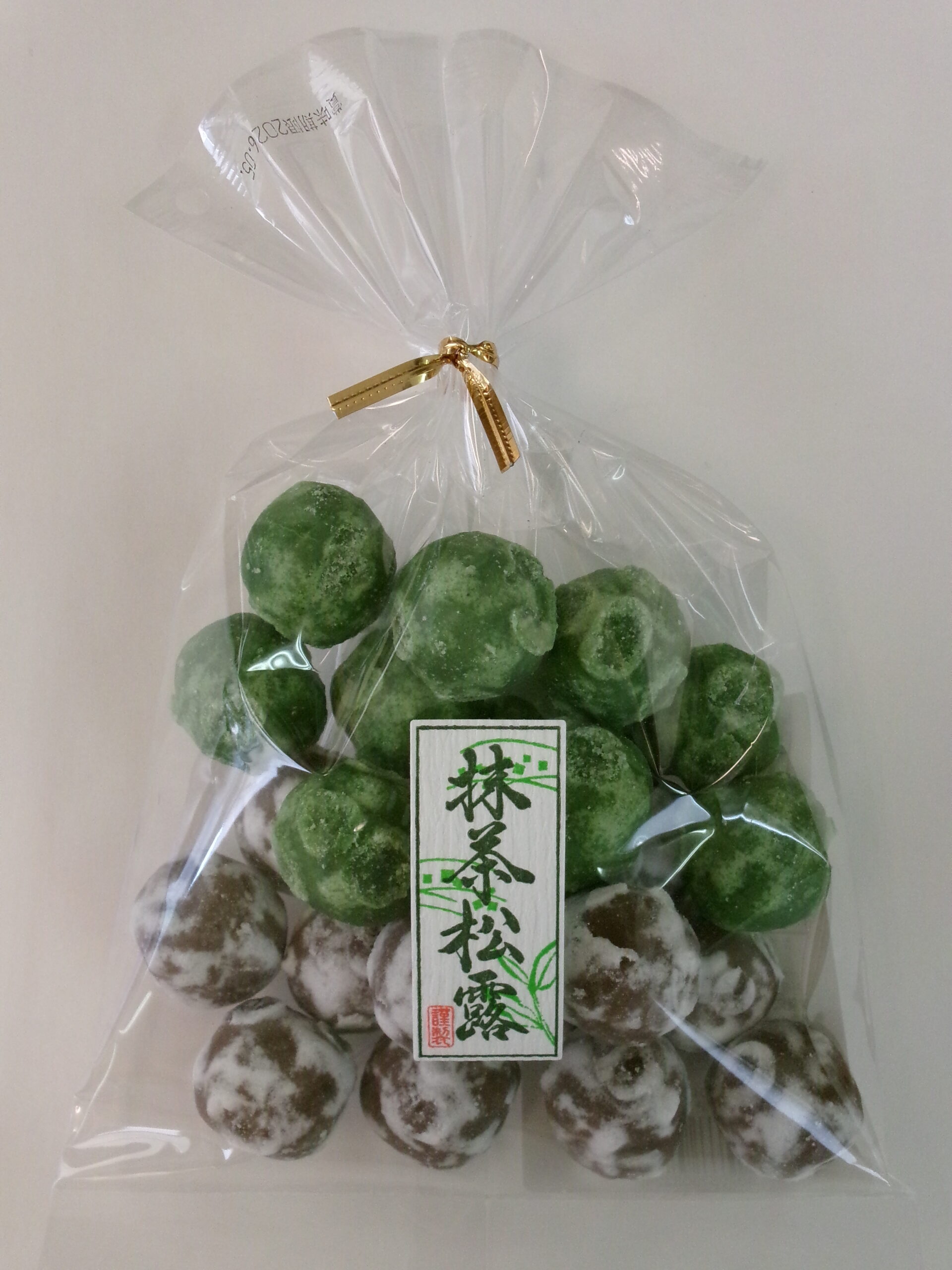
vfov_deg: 36.2
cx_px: 476
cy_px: 635
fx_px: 1943
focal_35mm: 53
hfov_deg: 27.5
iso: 639
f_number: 4.9
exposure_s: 1/125
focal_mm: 9.5
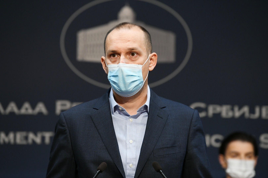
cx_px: 134
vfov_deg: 6.9
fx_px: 1489
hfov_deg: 10.3
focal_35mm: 200
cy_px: 89
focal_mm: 200
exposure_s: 1/500
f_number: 4
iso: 2500
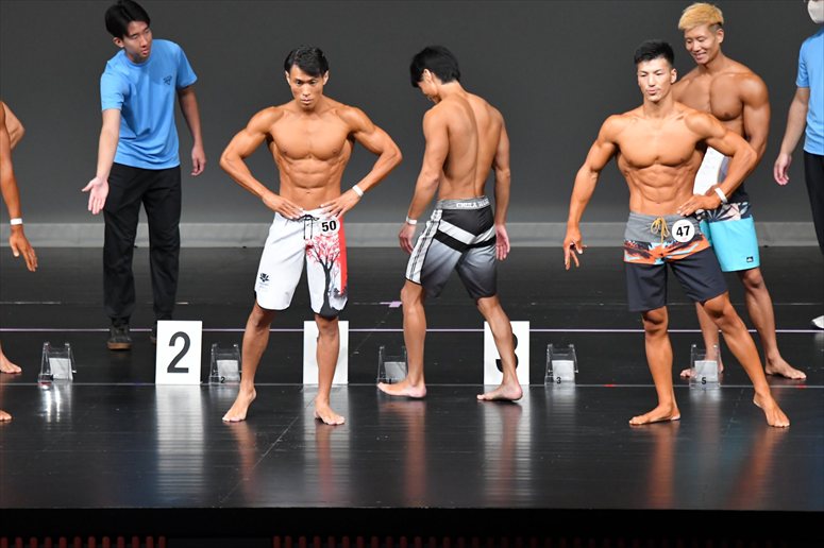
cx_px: 412
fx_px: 5834
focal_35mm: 255
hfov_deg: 8.1
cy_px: 274
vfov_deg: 5.4
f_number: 5.6
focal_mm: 170
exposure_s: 1/400
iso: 4000
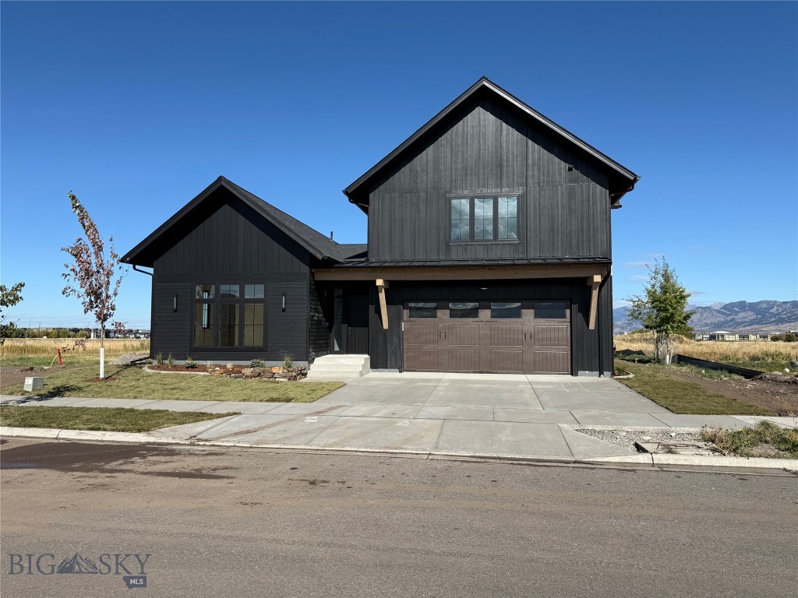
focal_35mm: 24
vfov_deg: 56.8
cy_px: 299
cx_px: 399
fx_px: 553
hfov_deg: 71.6
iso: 80
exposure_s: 1/5714
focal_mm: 6.76
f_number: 1.78
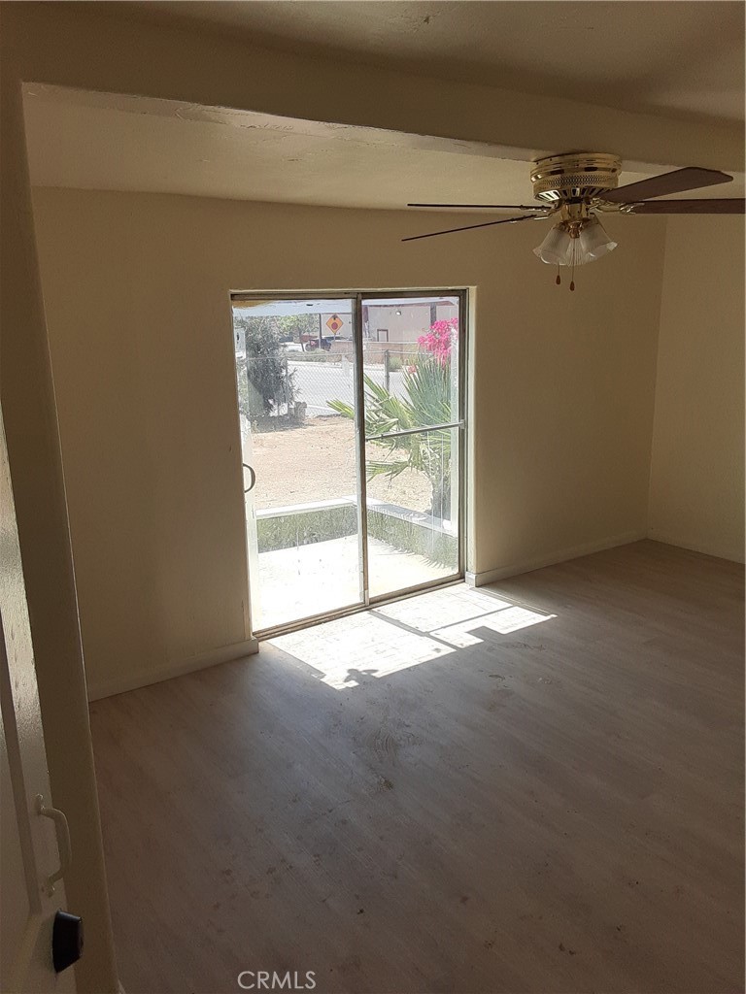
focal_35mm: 27
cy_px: 497
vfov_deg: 65.3
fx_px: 776
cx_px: 373
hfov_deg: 51.4
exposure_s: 1/843
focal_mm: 2.91
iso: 40
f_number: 1.9
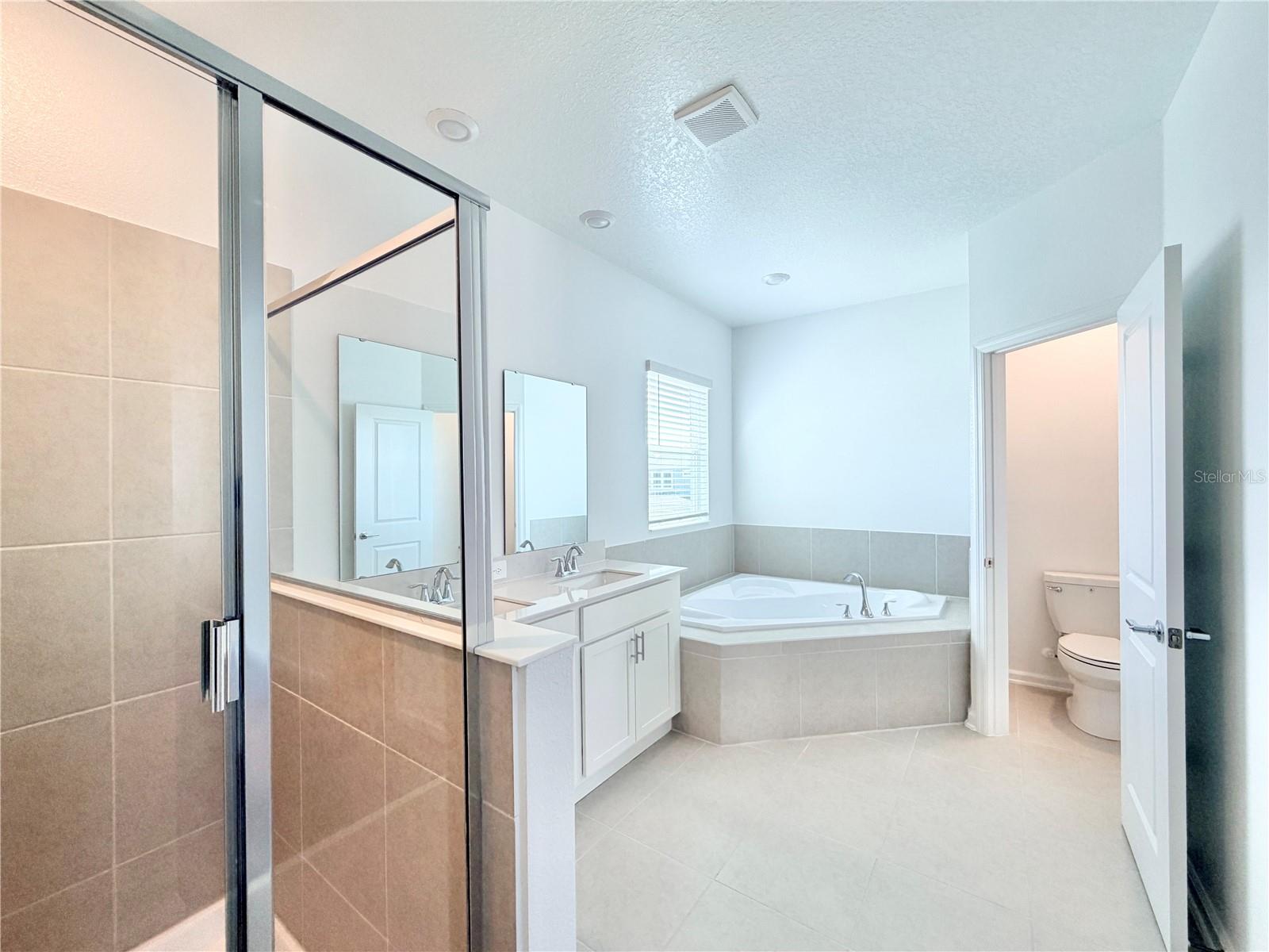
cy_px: 476
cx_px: 634
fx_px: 513
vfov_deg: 85.7
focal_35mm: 14
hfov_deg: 102.1
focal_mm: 2.22
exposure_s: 1/120
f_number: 2.2
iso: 125
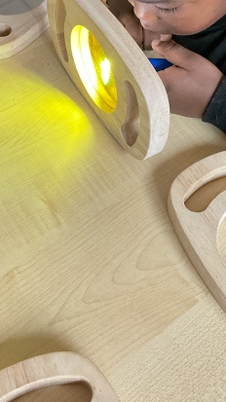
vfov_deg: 39.5
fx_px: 544
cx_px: 135
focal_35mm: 51
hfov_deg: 23.4
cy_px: 100
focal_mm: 3
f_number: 1.8
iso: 250
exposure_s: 1/60
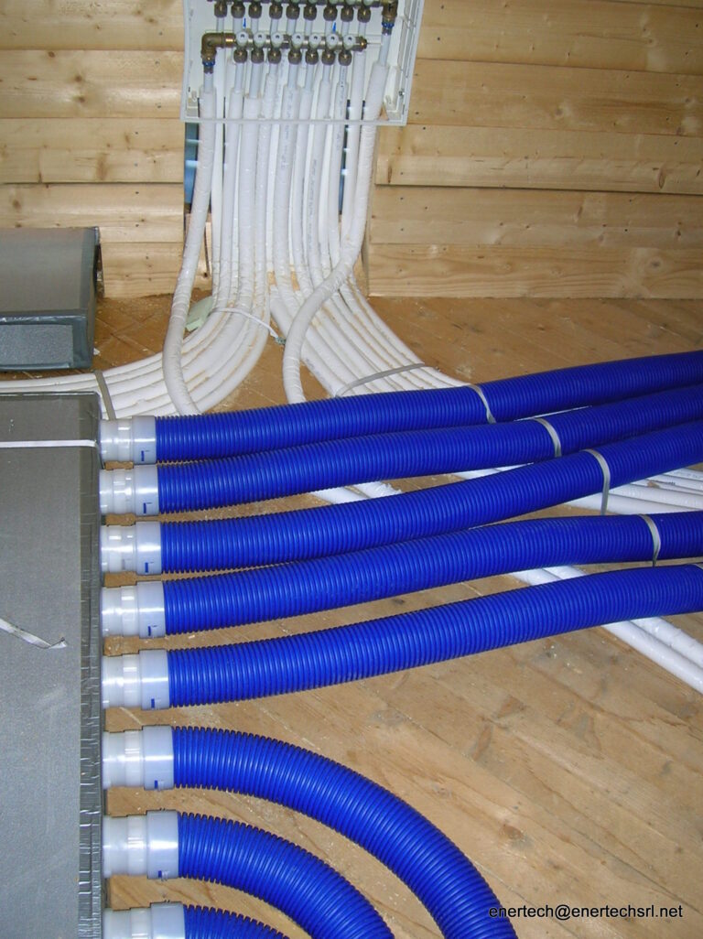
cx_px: 352
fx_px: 922
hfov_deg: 41.7
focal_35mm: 34
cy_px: 470
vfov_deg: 54.0
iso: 67
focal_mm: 5.7
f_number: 2.9
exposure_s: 1/60.1
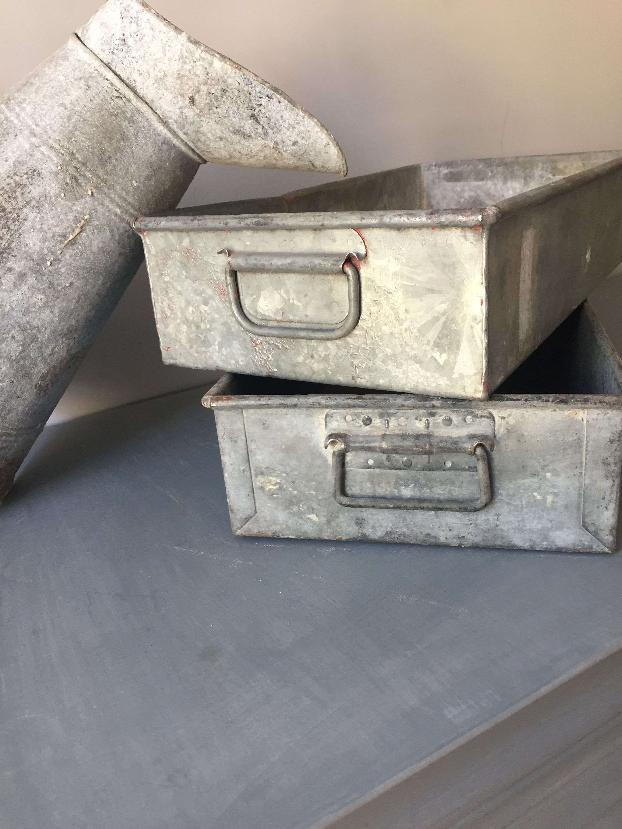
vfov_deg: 61.7
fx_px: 695
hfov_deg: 48.2
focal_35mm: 29
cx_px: 311
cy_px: 414
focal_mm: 4.15
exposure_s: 1/33
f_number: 2.2
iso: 125
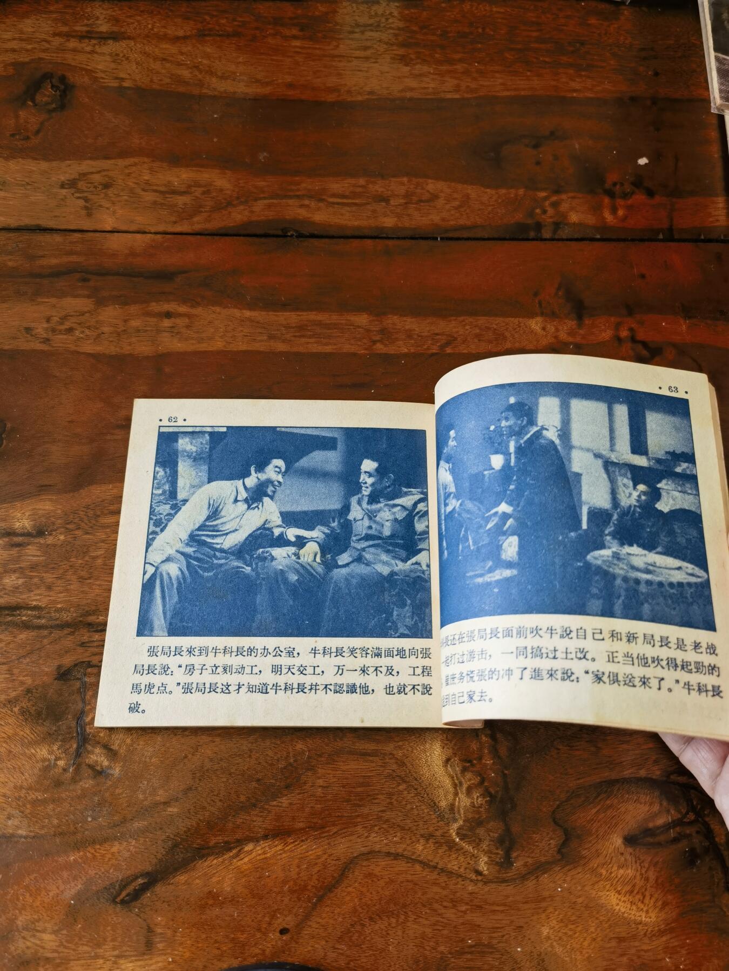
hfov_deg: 51.4
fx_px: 758
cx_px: 364
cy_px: 486
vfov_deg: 65.3
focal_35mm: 27
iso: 50
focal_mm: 6.67
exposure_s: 1/120
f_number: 1.9
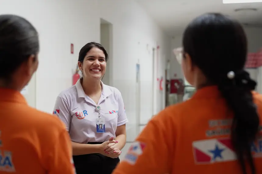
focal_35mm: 73
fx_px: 531
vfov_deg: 18.6
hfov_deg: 27.7
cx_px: 131
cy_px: 87
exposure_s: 1/320
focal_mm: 48.7
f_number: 2.8
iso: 640
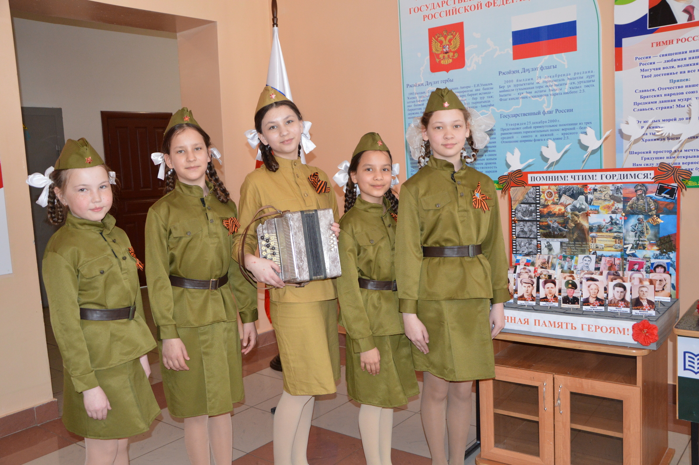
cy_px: 232
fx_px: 640
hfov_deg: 57.3
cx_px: 350
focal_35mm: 33
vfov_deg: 39.9
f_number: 3.8
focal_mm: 22
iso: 1000
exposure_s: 1/60
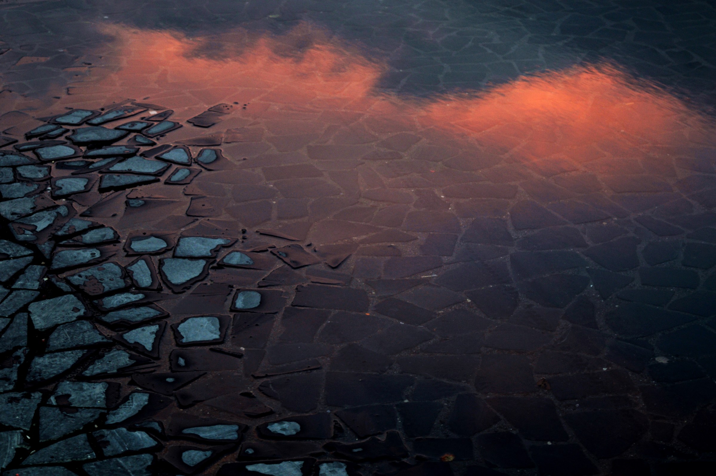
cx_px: 358
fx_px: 1639
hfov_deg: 24.6
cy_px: 238
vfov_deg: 16.5
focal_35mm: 82
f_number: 5.6
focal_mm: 55
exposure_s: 1/13
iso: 200
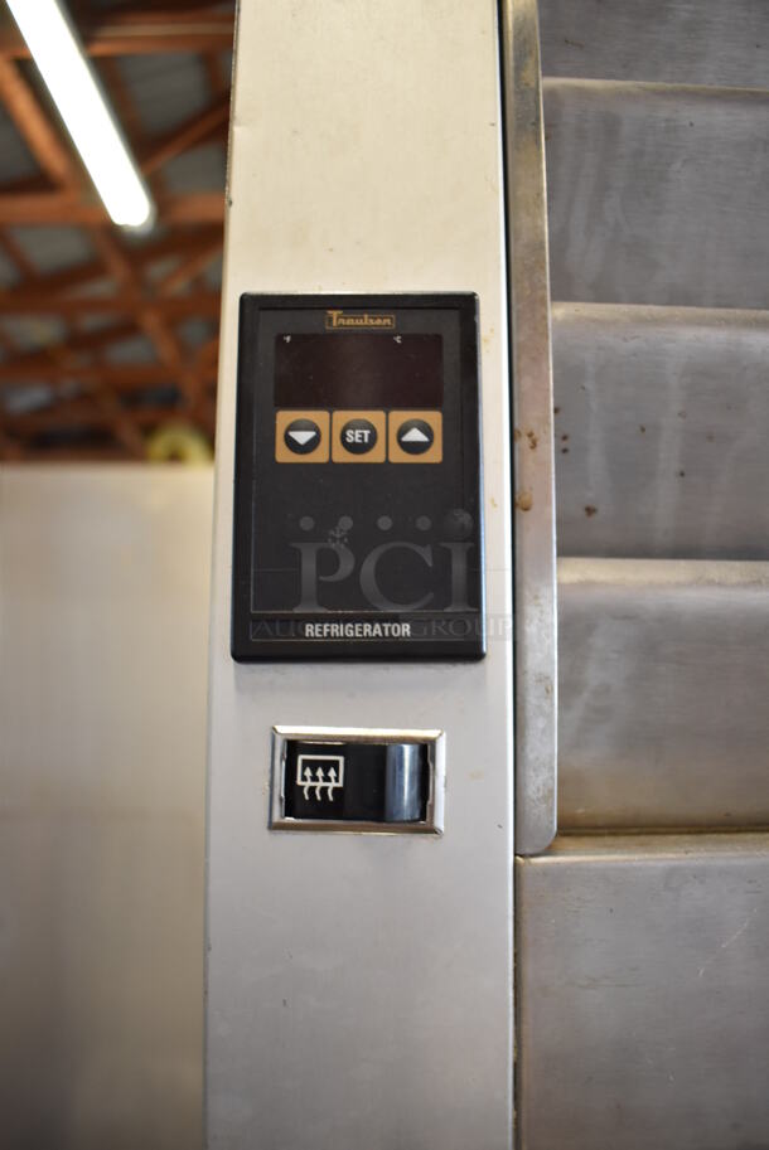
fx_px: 864
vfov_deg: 67.3
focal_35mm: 27
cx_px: 384
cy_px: 575
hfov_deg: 48.0
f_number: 4
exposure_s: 1/60
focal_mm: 18
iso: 800
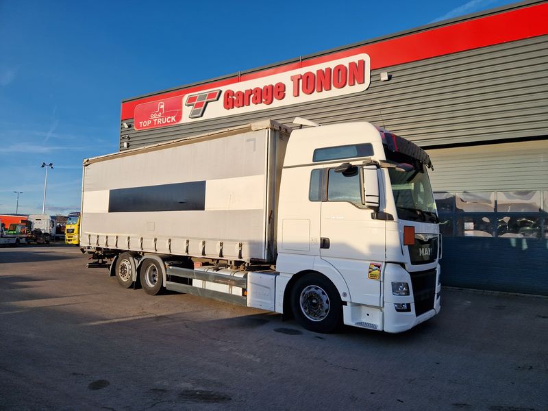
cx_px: 274
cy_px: 206
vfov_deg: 58.9
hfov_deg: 73.9
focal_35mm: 23
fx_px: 364
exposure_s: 1/1536
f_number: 1.8
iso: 50
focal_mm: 5.4
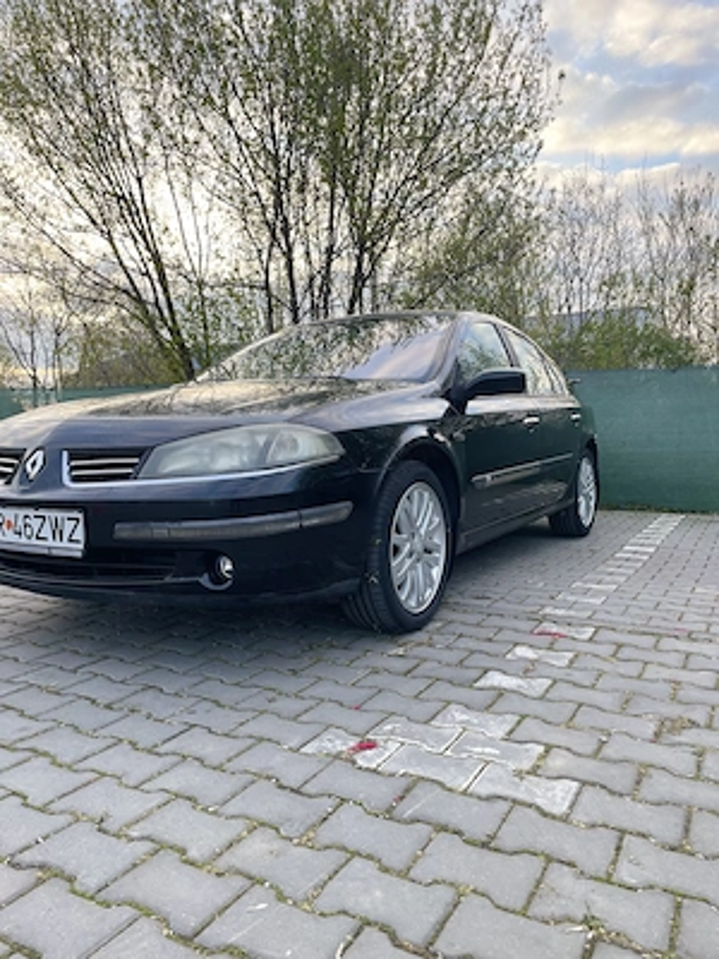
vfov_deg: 67.3
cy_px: 480
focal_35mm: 26
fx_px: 720
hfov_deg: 53.1
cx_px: 360
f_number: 1.6
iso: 50
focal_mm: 4.2
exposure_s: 1/340
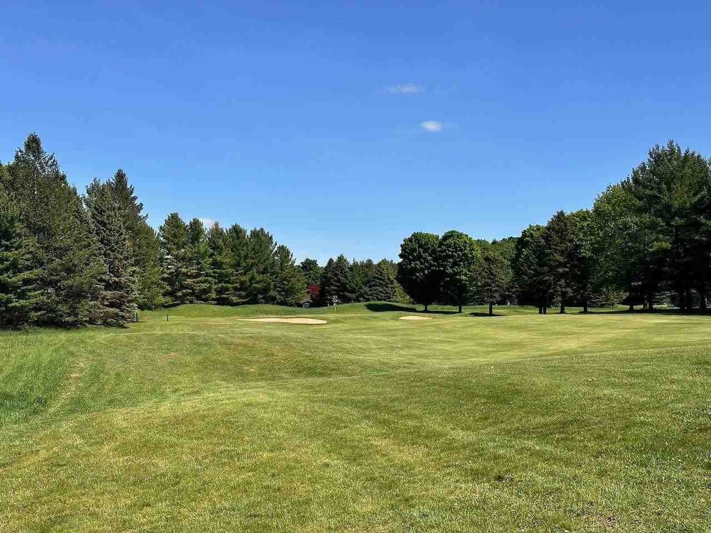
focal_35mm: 48
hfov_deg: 39.7
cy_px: 266
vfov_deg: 30.3
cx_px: 356
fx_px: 986
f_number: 1.78
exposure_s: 1/4367
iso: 64
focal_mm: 6.86
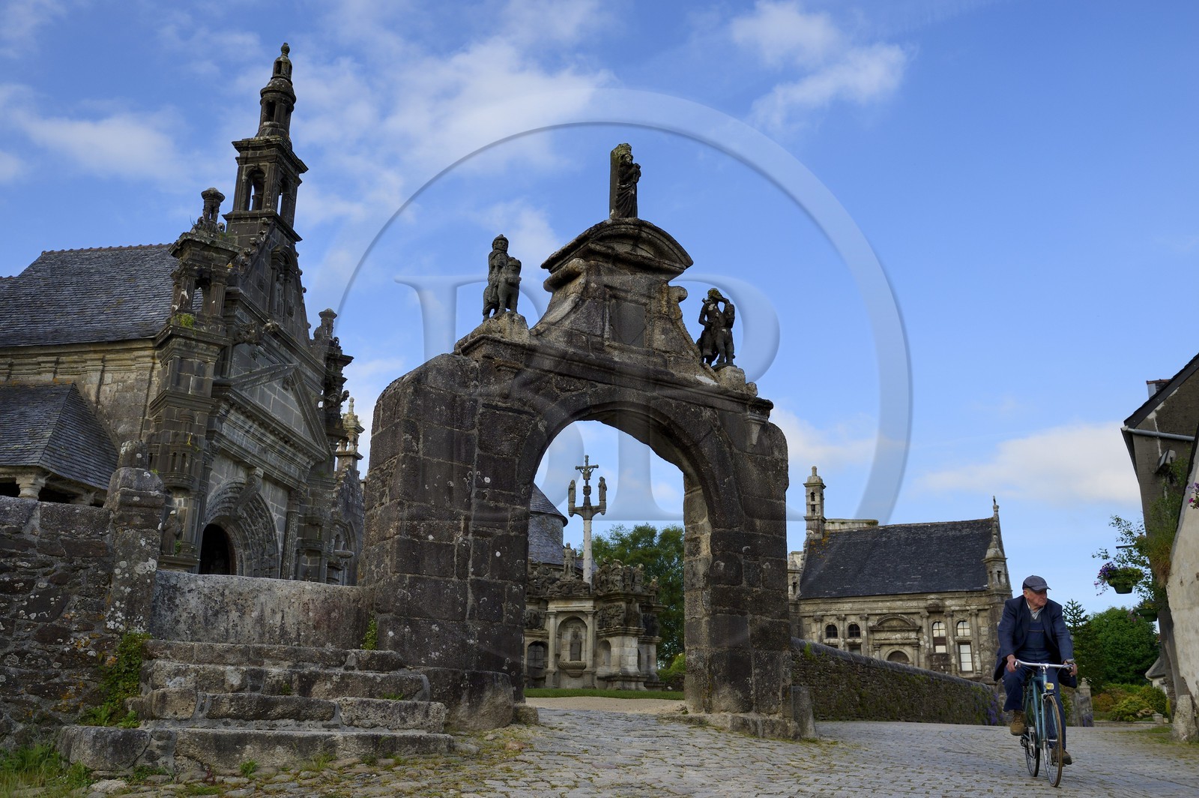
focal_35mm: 34
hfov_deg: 55.8
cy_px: 399
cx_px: 600
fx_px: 1131
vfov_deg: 38.8
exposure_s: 1/500
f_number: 7.1
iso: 200
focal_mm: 34
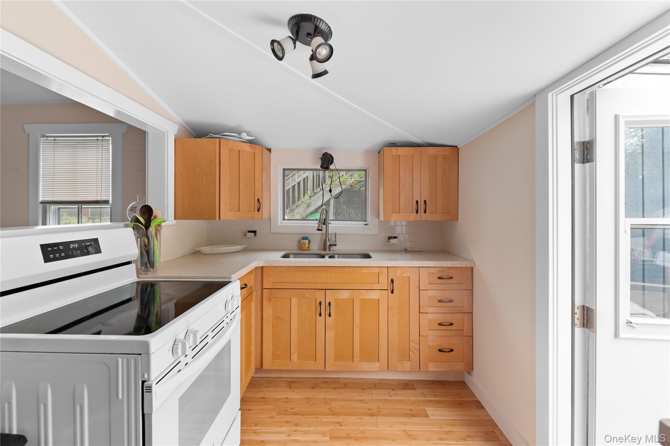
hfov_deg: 100.4
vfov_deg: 77.2
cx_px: 335
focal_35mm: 15
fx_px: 279
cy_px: 223
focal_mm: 15
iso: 320
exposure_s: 1/15
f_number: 7.1
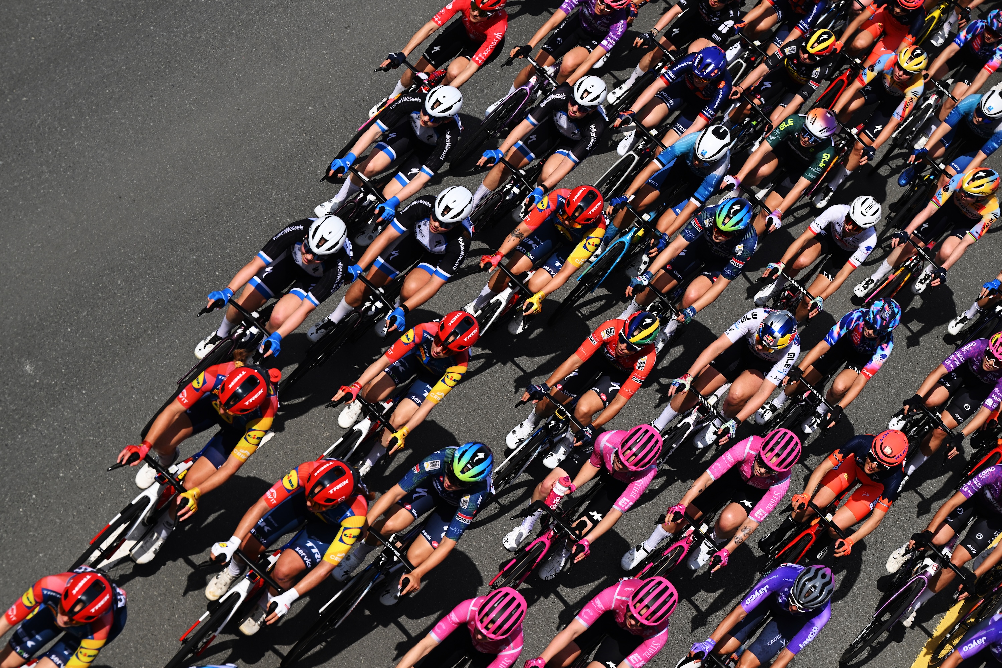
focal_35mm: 120
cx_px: 501
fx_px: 3340
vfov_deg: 11.4
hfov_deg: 17.1
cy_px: 334
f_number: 6.3
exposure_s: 1/2500
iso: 320
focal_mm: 120
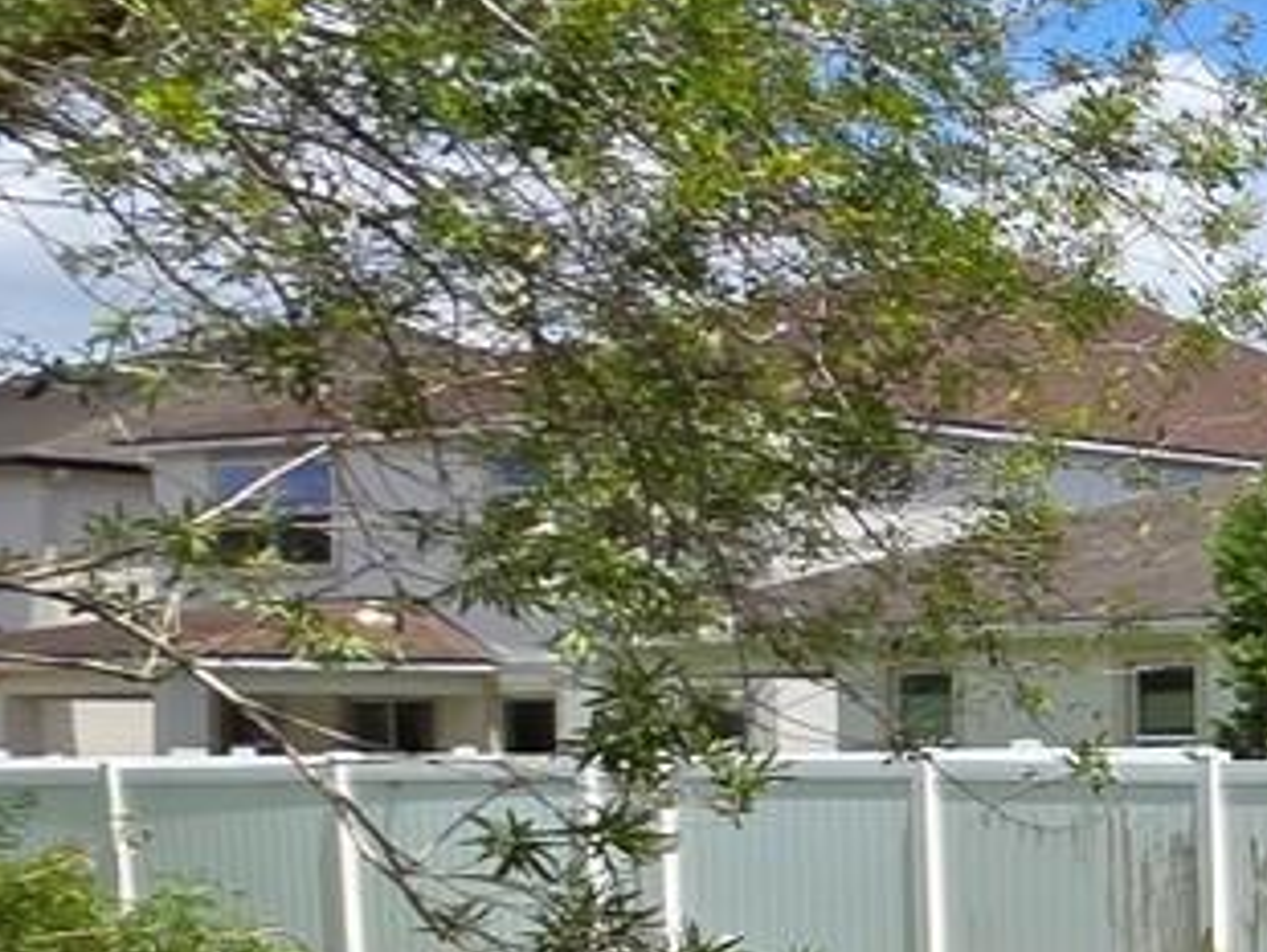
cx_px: 3163
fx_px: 2454
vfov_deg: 21.7
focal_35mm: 67
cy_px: 764
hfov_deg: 14.5
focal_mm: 2.2
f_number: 1.9
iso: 40
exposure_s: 1/1718
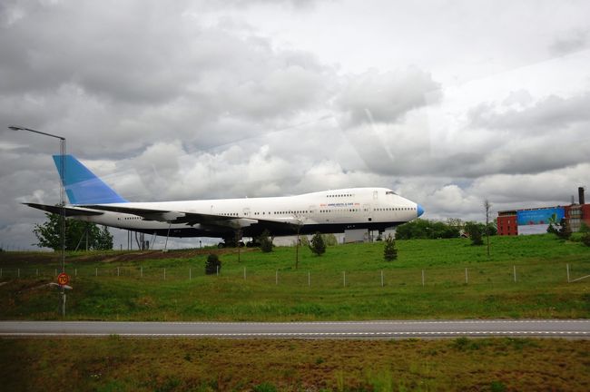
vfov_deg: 35.0
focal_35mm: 38
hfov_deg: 50.7
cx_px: 295
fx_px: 622
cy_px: 196
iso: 400
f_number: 8
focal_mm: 38
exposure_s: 1/500
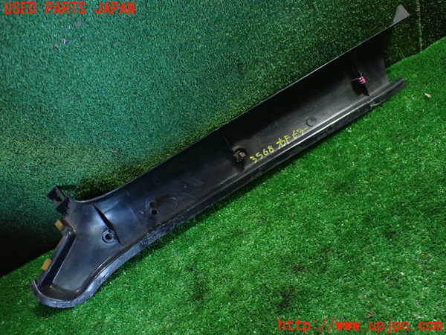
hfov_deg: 60.0
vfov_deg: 46.8
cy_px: 168
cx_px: 223
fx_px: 387
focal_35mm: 30
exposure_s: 1/100
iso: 800
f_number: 2.3
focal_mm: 5.4
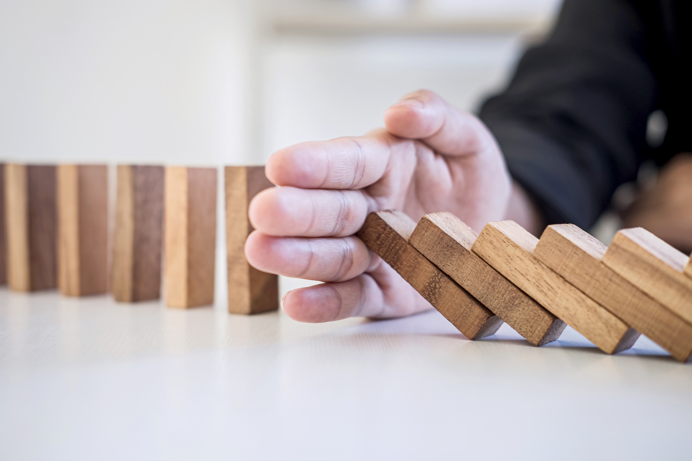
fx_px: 1019
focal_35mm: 53
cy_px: 230
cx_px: 346
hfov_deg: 37.5
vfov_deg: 25.5
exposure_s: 1/100
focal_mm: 35
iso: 200
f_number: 2.8
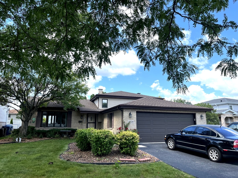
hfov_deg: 67.3
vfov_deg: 53.1
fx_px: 179
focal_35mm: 26
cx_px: 119
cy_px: 89
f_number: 1.6
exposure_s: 1/1890
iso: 50
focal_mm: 5.1
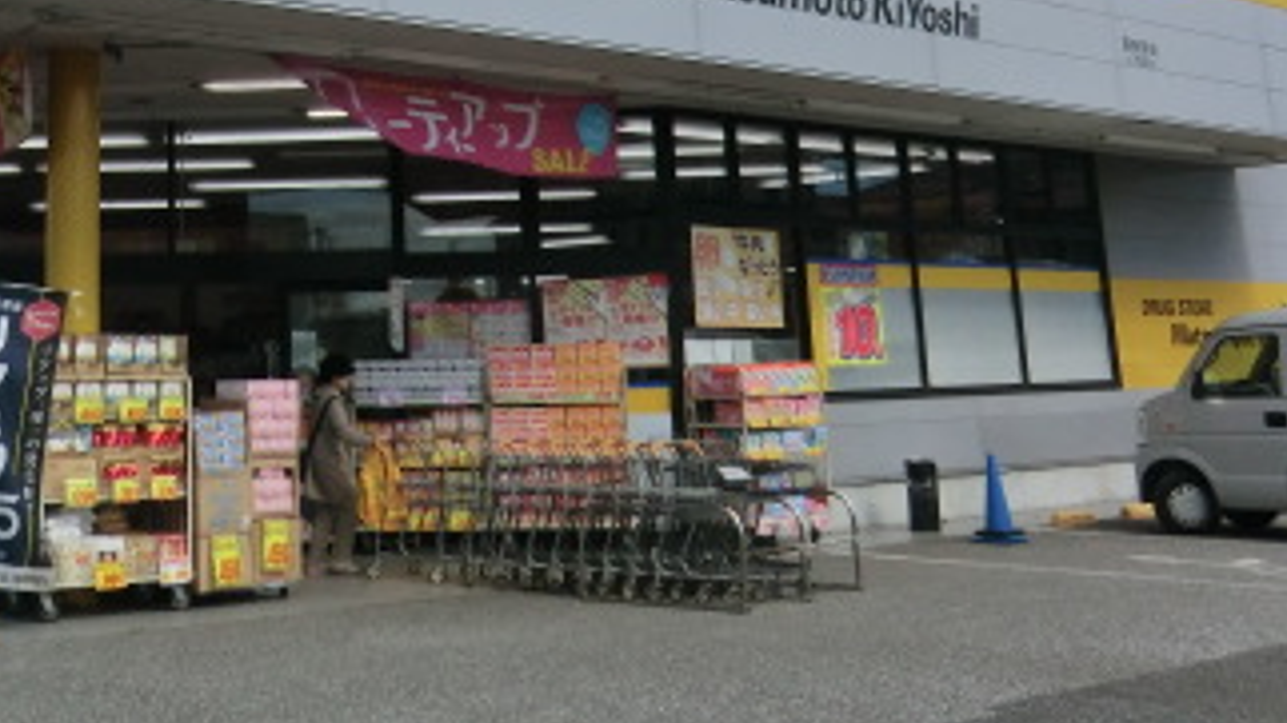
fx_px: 1774
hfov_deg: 38.0
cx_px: 204
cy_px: -152
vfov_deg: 21.4
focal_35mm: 52
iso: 80
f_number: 7.5
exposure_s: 1/320
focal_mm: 4.3
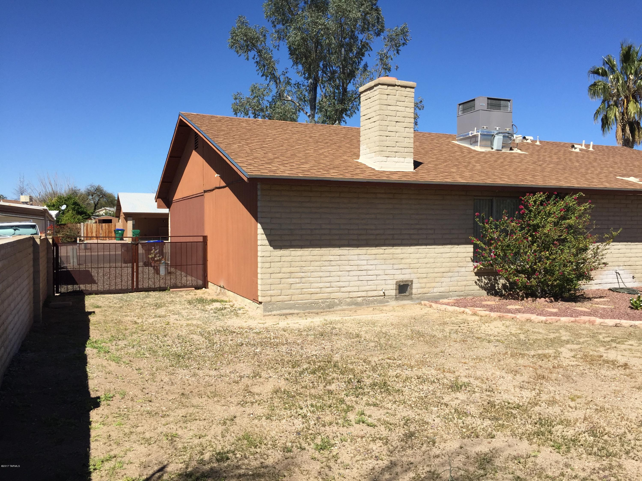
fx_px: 538
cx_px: 321
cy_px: 240
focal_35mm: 29
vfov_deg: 48.2
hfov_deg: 61.7
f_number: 2.2
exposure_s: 1/2475
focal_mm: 4.15
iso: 32
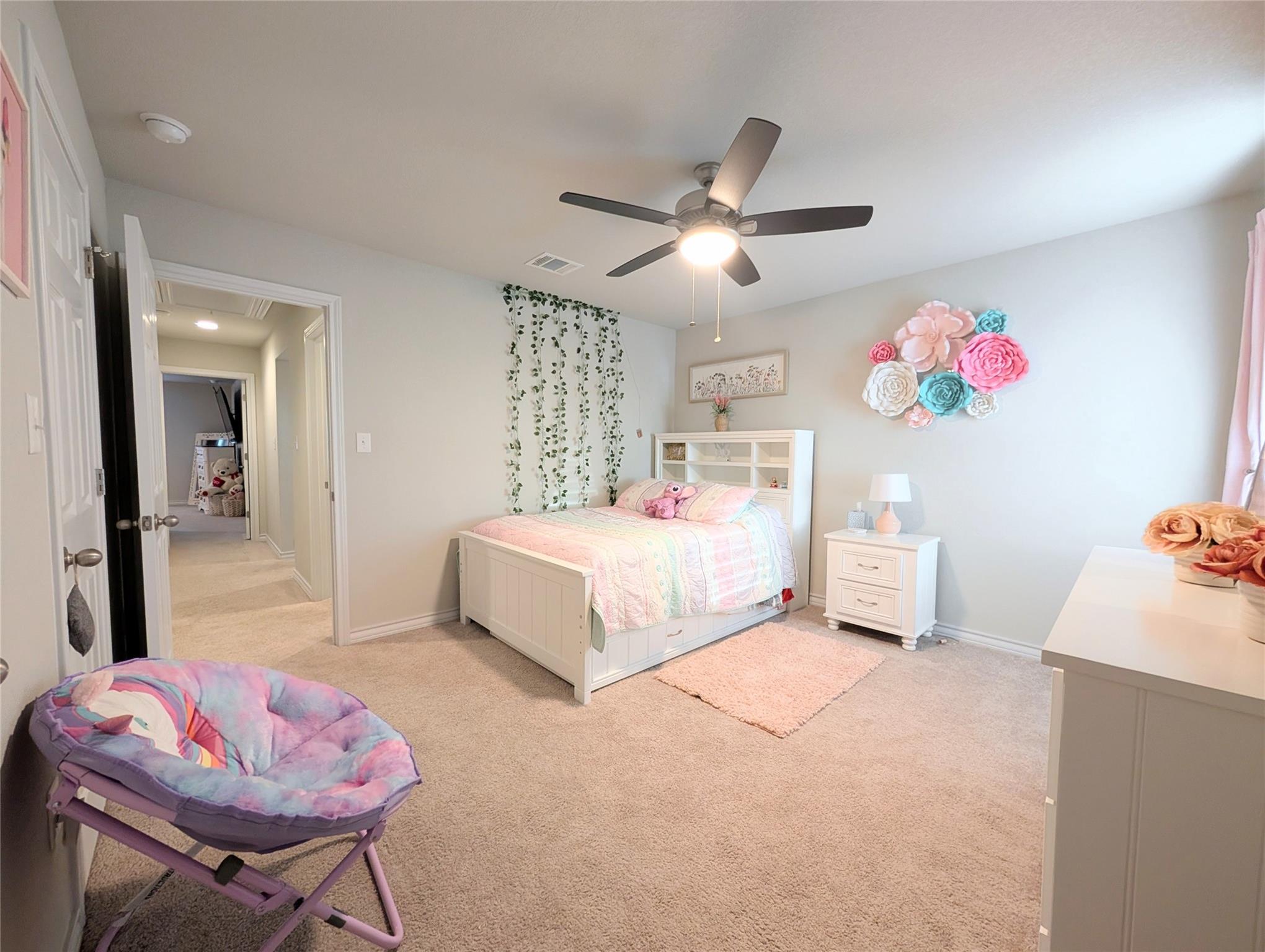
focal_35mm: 12
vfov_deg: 94.6
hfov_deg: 110.5
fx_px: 439
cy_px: 476
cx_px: 632
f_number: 1.7
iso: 205
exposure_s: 1/60
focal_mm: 2.02
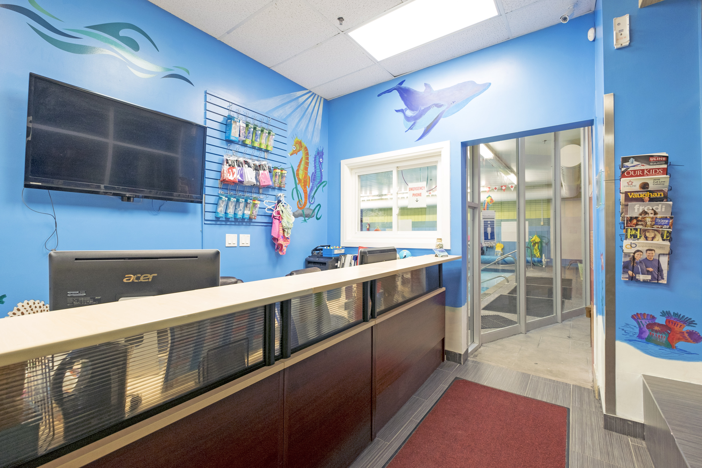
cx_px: 351
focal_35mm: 15
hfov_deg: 100.4
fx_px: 292
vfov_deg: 77.3
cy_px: 234
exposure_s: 1/25
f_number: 4
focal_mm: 10
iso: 800
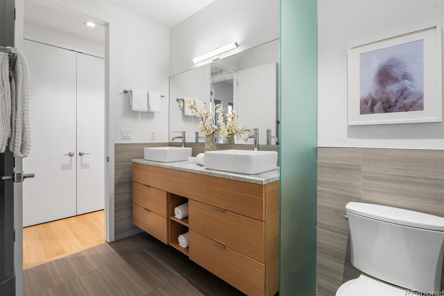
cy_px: 142
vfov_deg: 68.7
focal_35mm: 18
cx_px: 216
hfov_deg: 91.5
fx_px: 216
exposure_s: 1/1.67
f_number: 8
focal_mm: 16.5
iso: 100
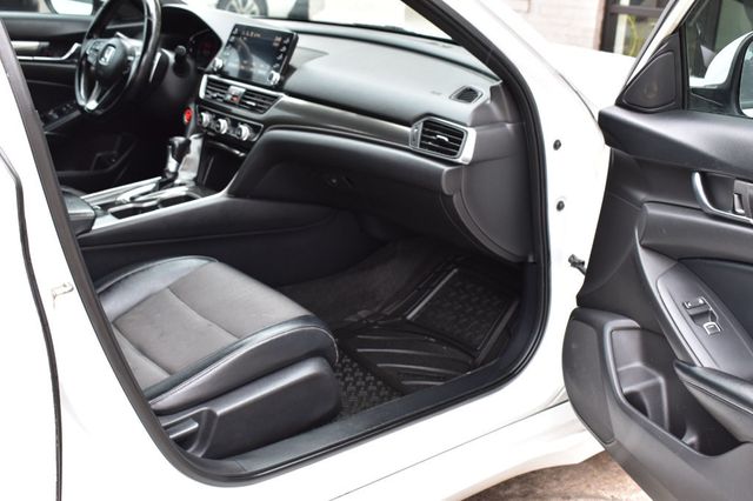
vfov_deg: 31.9
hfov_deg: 46.4
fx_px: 878
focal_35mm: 42
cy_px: 250
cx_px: 376
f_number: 6.3
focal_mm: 28
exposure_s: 1/20
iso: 400
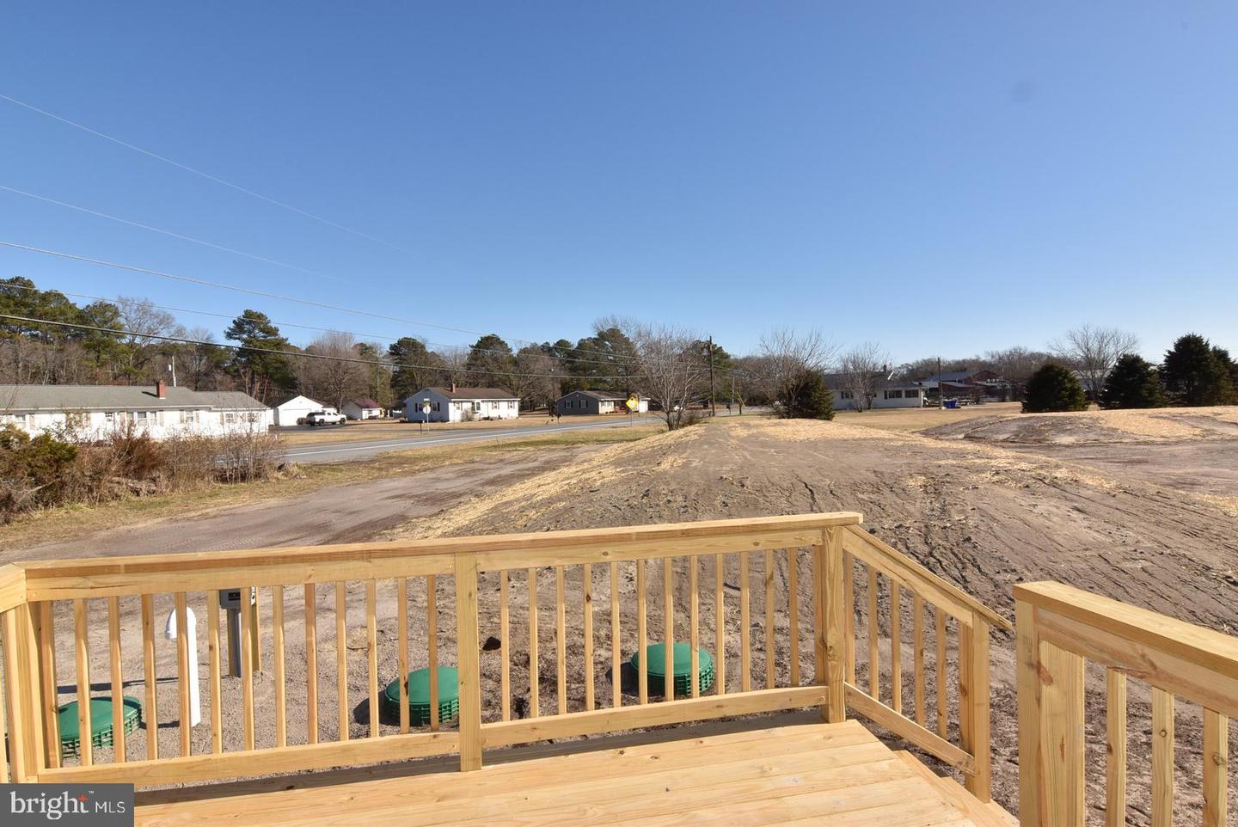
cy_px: 414
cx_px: 619
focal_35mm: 18
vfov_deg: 67.5
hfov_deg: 90.0
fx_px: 619
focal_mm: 12
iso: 400
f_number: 22
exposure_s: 1/200
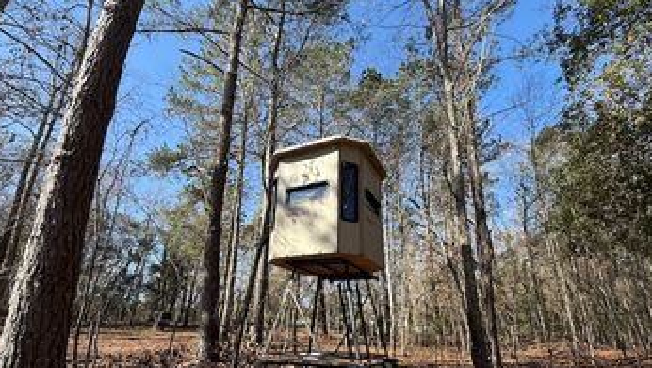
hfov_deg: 89.5
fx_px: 329
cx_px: 323
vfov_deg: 57.8
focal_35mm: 19
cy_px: 226
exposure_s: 1/672
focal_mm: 2.22
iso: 50
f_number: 2.2
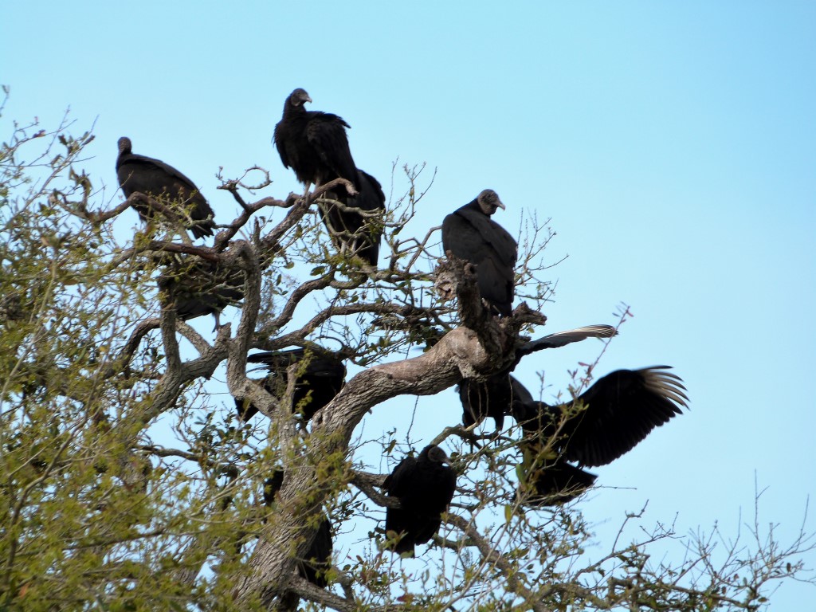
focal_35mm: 522
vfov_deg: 2.8
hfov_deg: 3.8
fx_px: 12305
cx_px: 408
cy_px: 306
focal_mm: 94
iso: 100
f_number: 5.6
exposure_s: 1/200
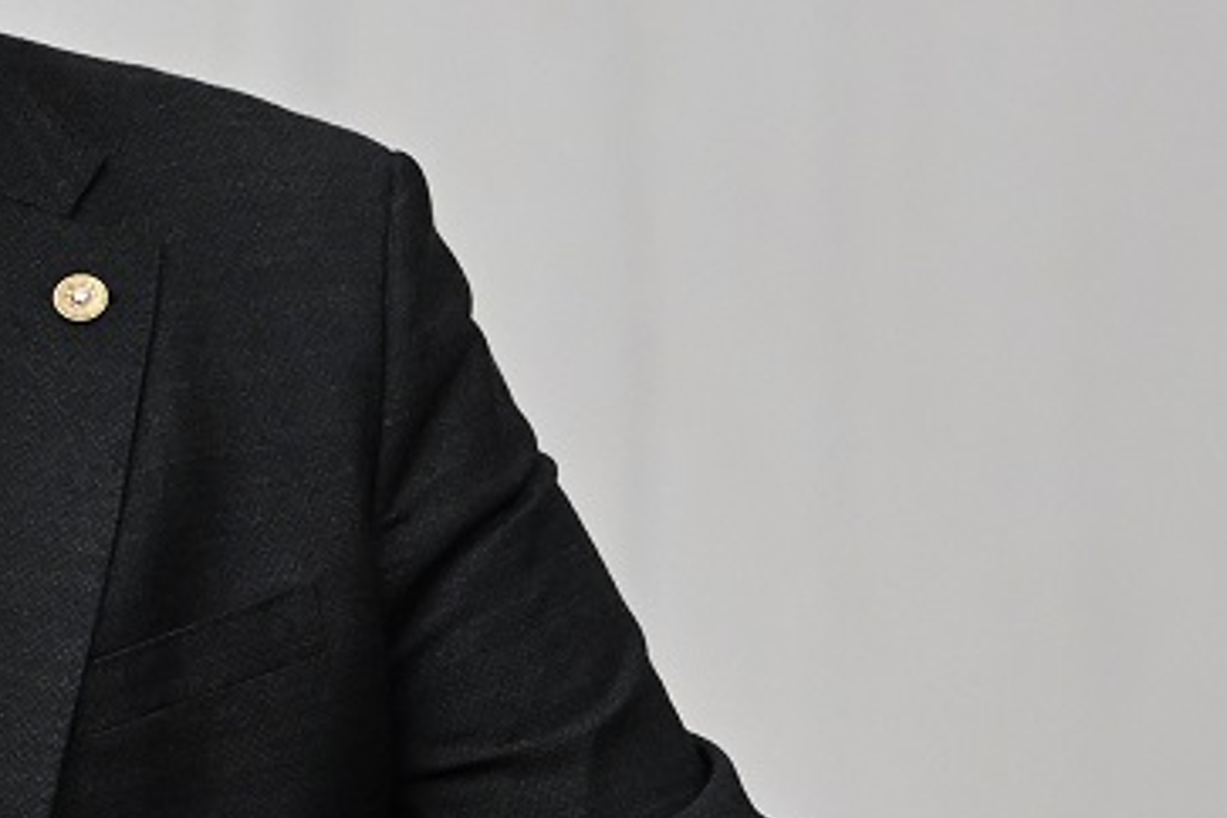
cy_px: 656
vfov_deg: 0.6
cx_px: -291
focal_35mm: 2116
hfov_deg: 1.0
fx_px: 72115
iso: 1600
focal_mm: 400
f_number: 4
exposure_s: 1/320
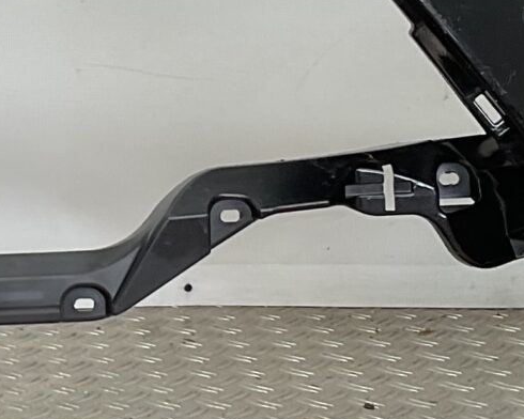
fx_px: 2295
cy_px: 41
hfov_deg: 12.6
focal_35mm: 148
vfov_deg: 10.4
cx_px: -166
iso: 16
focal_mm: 3
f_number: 1.8
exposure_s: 1/165
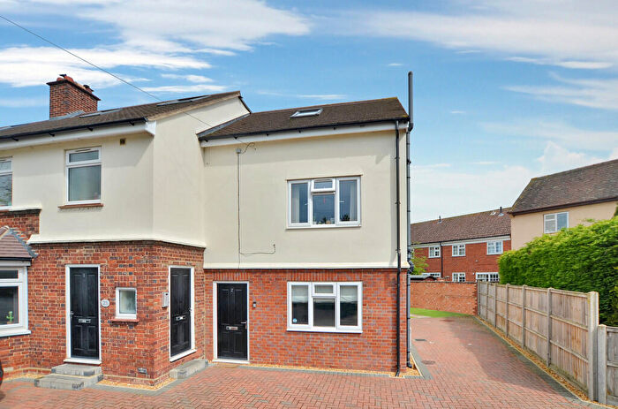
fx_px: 257
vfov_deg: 77.0
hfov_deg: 100.5
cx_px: 309
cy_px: 204
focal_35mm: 15
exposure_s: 1/1250
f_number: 4.5
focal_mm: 10
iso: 100
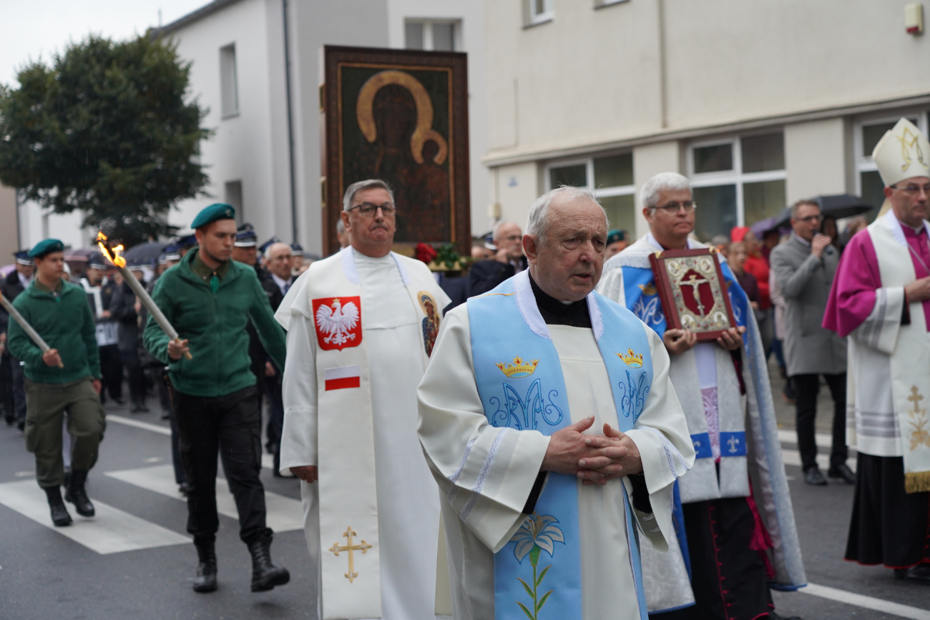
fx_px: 1679
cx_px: 465
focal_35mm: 65
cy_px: 310
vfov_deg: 20.9
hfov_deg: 31.0
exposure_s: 1/160
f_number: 4
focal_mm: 65
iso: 1250
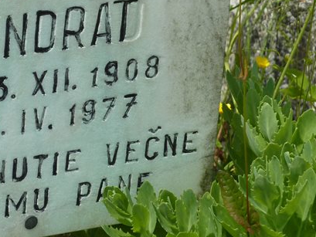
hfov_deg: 6.4
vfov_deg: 4.8
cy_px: 86
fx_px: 2822
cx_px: 56
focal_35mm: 309
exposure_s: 1/500
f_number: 5
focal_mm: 25.9
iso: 80
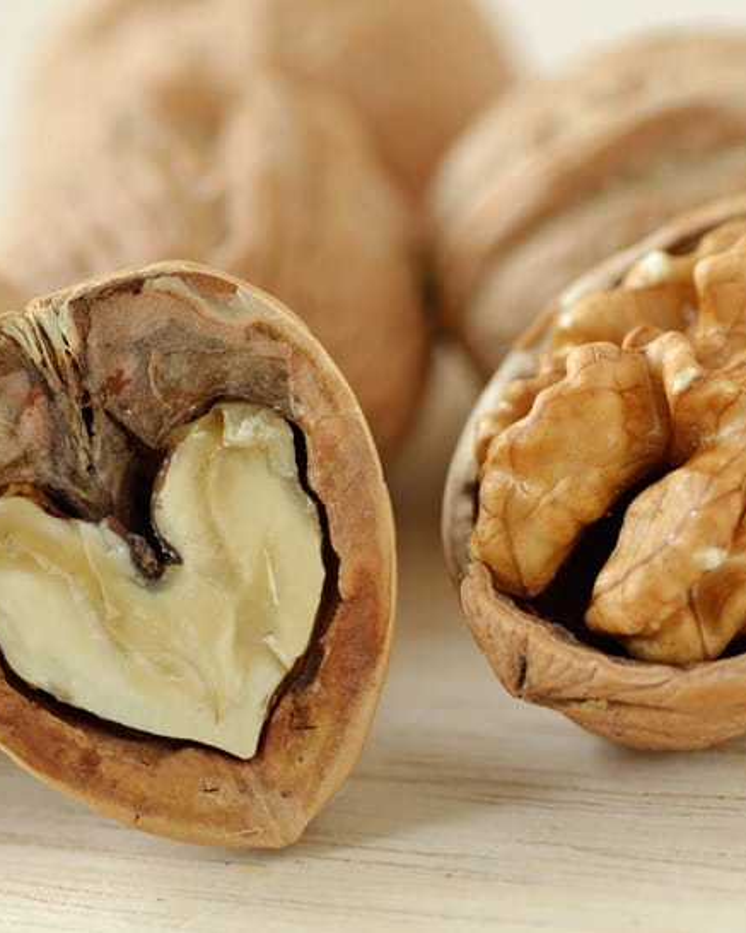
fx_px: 5270
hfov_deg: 8.1
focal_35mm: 191
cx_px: 436
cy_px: 466
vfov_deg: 10.1
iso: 100
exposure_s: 1/15
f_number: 6.3
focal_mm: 90
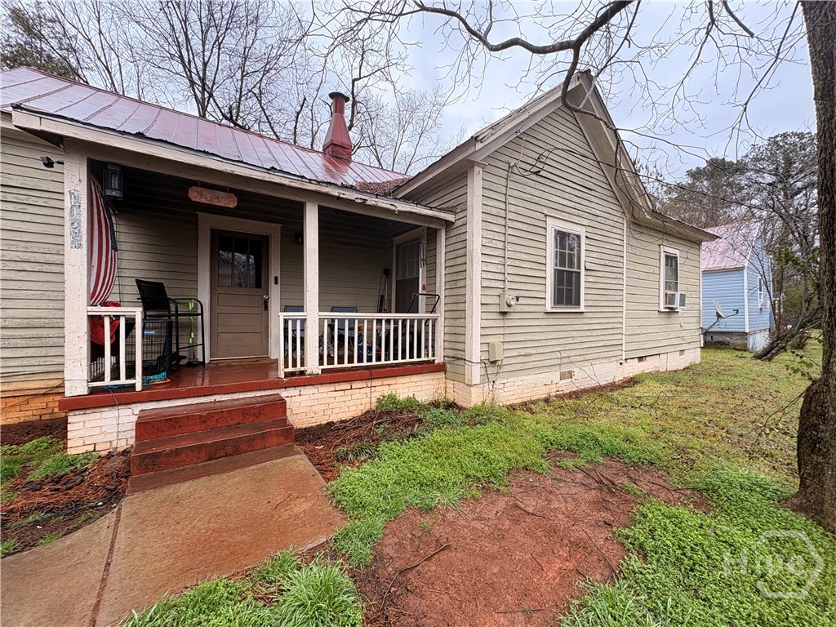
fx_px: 338
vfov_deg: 85.7
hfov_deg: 102.1
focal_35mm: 14
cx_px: 418
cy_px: 314
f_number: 2.2
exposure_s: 1/99
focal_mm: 2.22
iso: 40
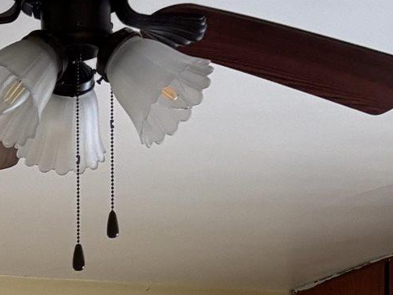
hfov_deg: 11.5
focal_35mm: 164
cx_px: -223
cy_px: 818
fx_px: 1861
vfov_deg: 8.0
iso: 160
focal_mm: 5.96
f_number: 1.6
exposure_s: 1/60
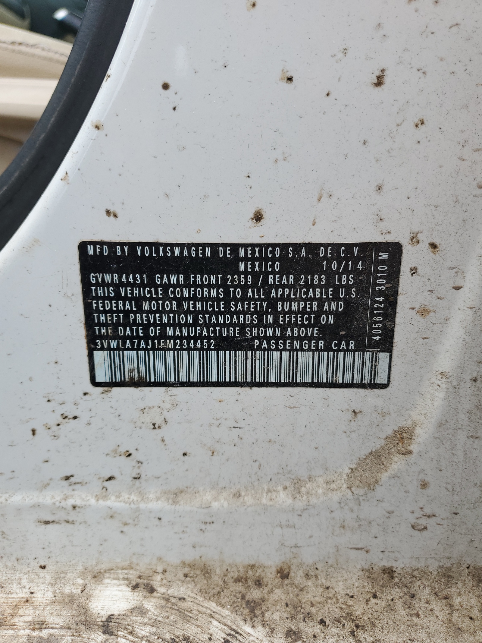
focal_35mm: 26
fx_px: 483
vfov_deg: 67.3
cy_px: 322
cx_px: 241
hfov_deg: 53.1
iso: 50
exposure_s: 1/455
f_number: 1.5
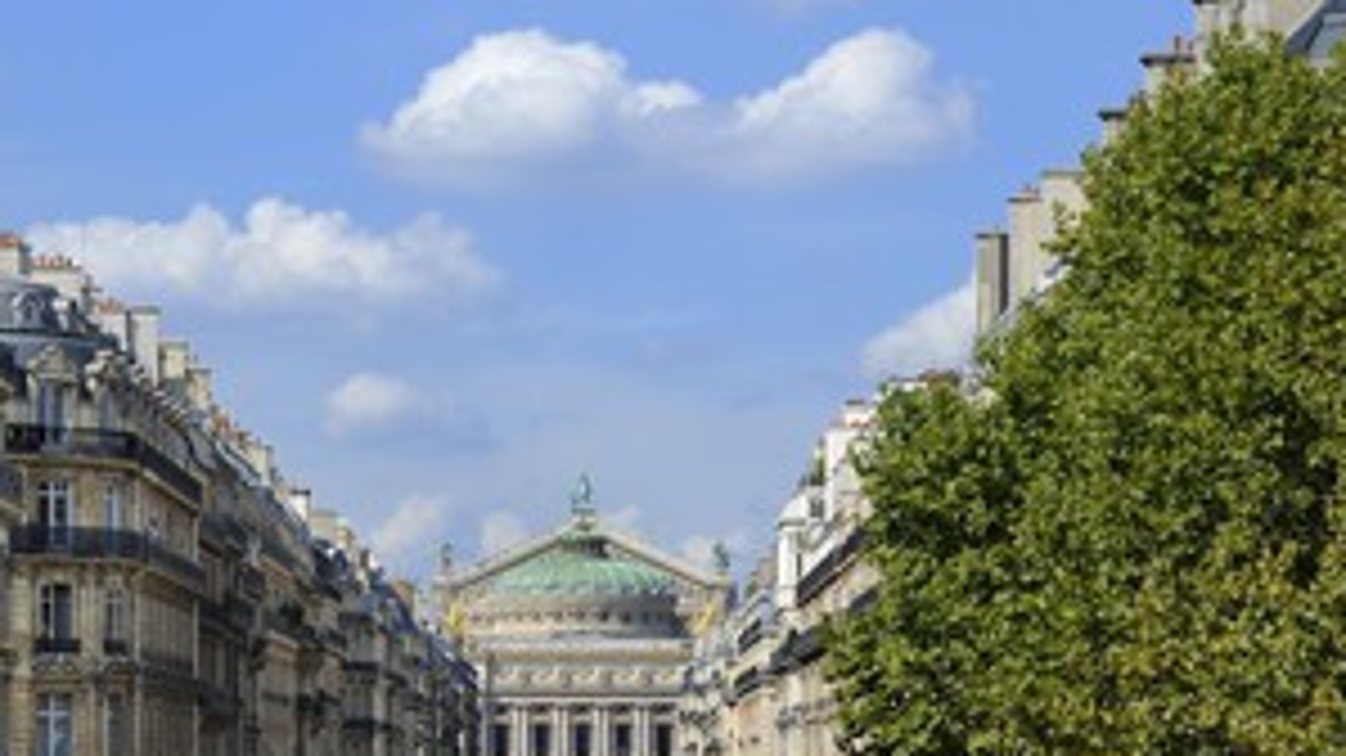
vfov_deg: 8.1
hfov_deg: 14.3
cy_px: 626
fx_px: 5352
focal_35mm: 150
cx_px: 572
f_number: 10
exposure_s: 1/320
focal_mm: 102
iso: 200
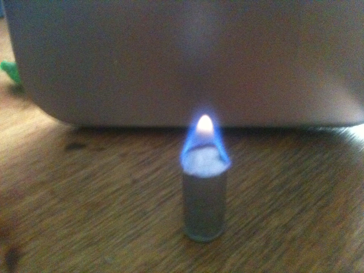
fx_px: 368
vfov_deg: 40.7
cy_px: 136
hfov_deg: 52.6
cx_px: 182
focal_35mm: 35
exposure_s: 1/10
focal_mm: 3.85
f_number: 2.8
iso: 1000
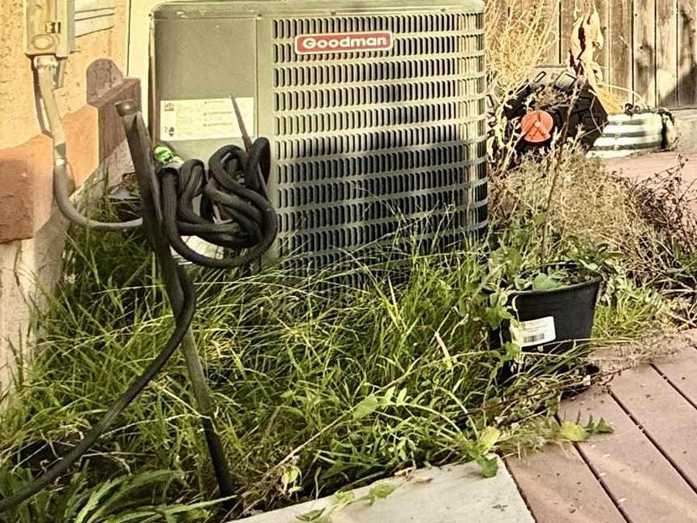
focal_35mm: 50
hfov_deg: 23.8
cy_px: -29
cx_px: 1186
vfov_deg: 27.1
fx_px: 1007
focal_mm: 2.22
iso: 50
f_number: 2.2
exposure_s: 1/574
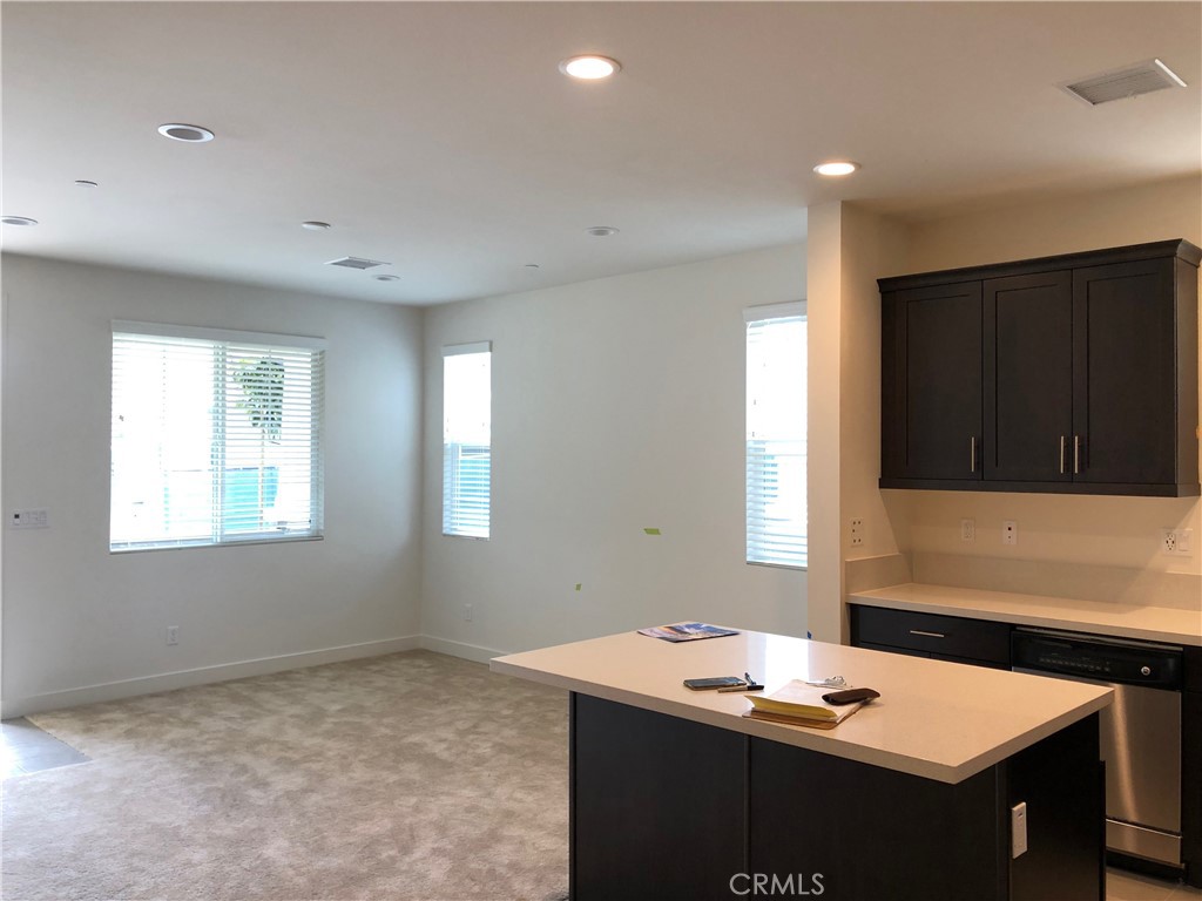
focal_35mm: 28
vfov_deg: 49.7
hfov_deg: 63.4
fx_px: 972
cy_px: 450
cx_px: 601
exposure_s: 1/30
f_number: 1.8
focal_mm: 4
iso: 32
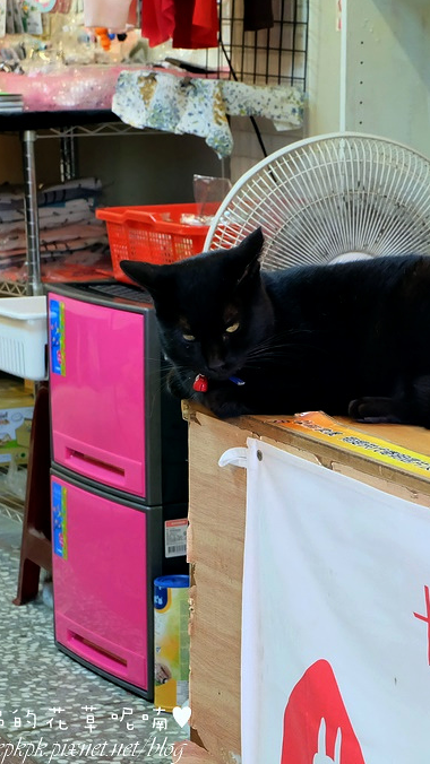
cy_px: 381
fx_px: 2413
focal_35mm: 119
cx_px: 464
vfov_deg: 18.0
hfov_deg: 10.1
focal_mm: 50
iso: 3200
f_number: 9
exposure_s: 1/17
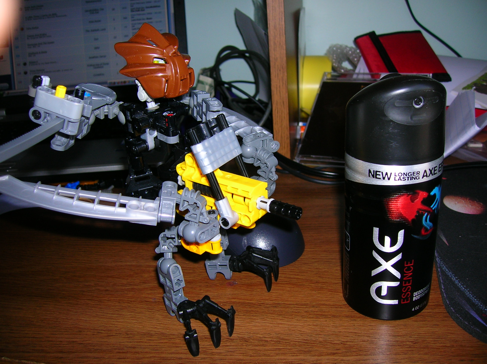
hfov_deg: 54.0
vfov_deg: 41.7
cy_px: 182
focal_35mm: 34
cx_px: 244
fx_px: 478
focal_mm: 5.7
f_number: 2.9
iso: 50
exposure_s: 1/60.1
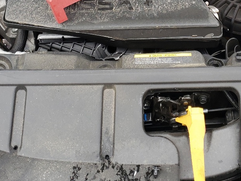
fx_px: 473
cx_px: 174
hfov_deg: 28.2
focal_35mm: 68
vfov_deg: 20.1
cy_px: -43
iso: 50
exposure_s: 1/333
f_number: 1.5
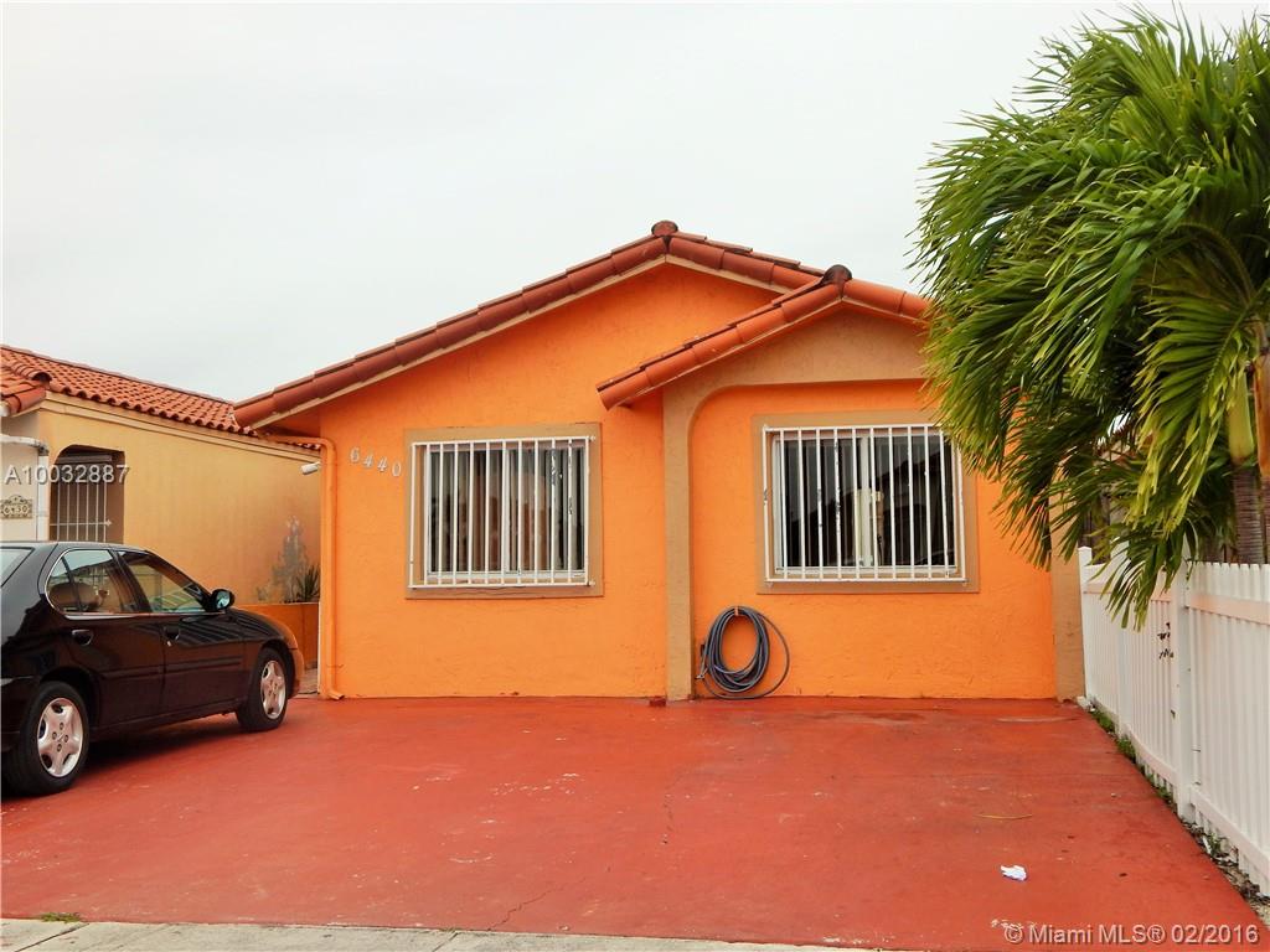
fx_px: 1394
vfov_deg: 37.7
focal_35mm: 38
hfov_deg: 49.0
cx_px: 635
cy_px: 476
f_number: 3.4
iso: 125
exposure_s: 1/500
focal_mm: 6.8
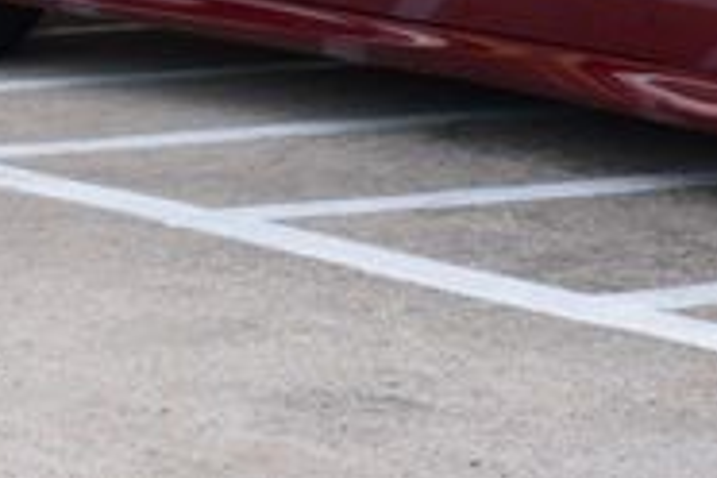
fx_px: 3181
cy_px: -337
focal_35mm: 160
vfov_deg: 8.3
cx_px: 779
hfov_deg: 12.6
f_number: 7.1
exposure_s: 1/40
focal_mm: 31
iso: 400
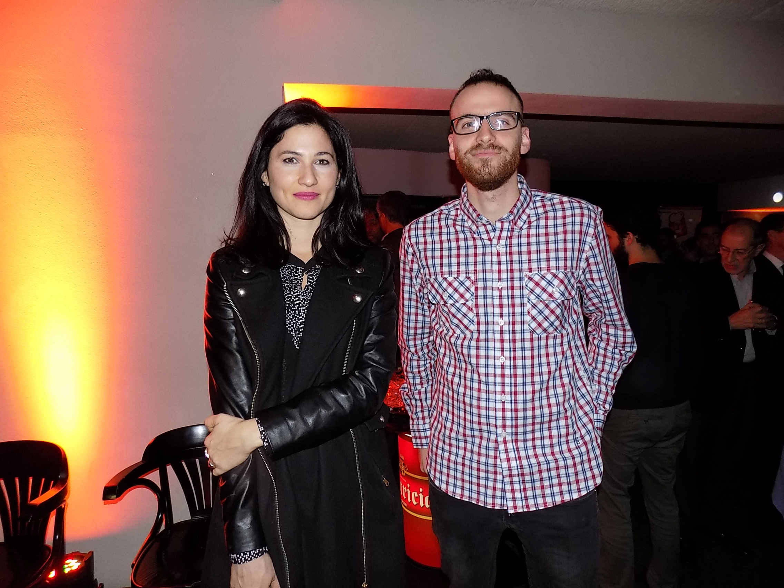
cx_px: 392
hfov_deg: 73.9
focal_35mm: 23
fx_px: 521
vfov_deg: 58.9
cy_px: 294
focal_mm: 4
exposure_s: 1/30
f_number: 3.1
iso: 200
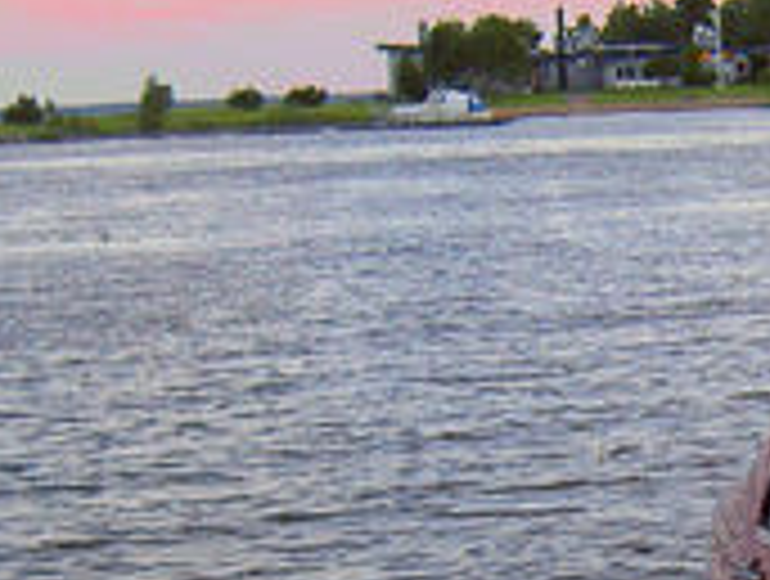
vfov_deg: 11.7
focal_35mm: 127
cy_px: 499
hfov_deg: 14.8
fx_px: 2831
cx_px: 1000
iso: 50
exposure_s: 1/60
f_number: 2.8
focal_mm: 5.6
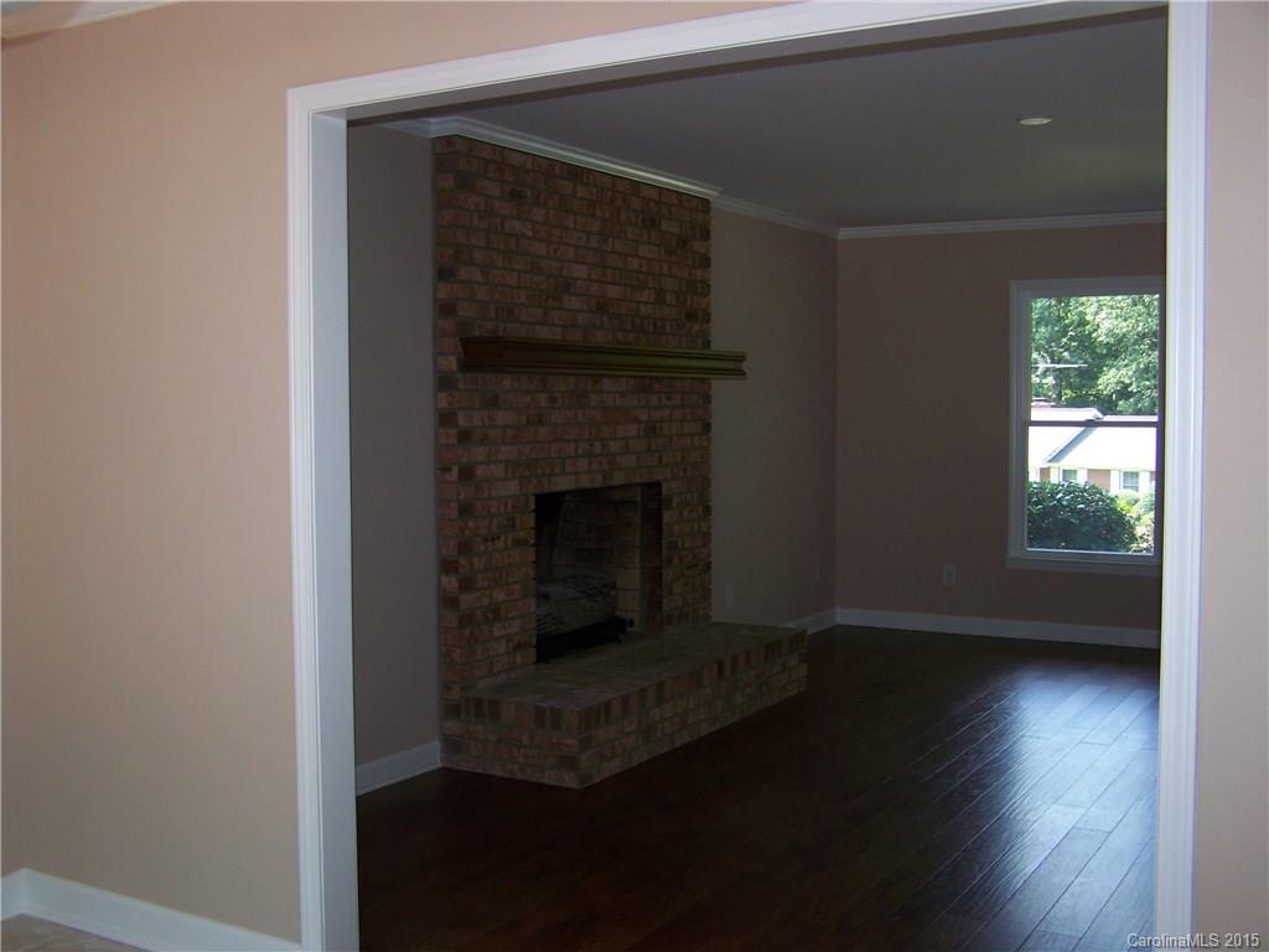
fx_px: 1393
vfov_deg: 37.7
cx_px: 634
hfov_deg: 49.0
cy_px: 476
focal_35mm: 38
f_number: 2.8
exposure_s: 1/60
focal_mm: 6.3
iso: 80
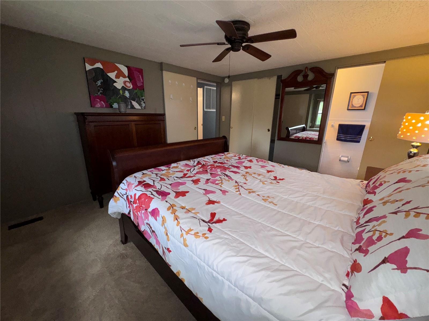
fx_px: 174
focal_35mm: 14
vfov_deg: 85.7
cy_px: 160
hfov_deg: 102.1
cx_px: 214
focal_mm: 2.22
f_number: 2.2
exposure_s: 1/60
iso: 160
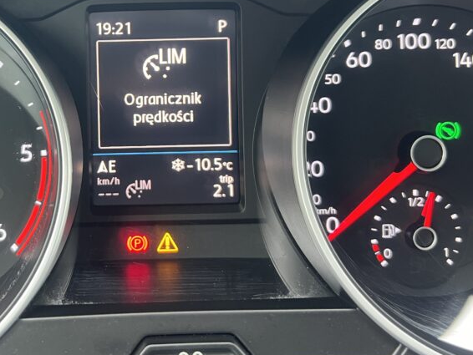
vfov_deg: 30.6
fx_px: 642
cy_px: 108
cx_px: 120
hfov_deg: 39.4
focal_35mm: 47
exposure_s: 1/56
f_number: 1.5
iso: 200
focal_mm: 5.7
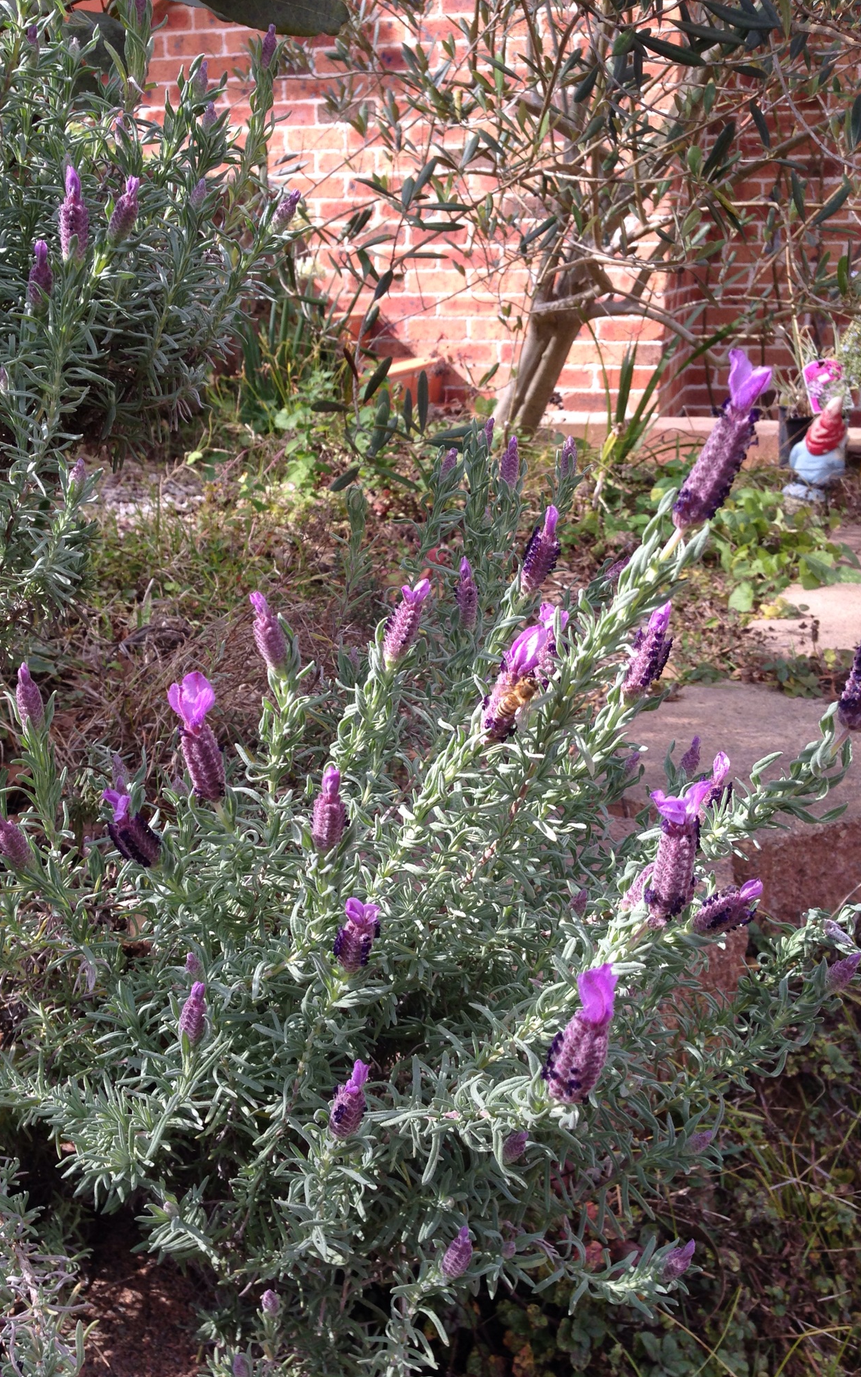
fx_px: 1351
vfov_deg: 54.0
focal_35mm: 36
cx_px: 362
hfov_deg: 35.3
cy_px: 705
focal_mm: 4.12
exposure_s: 1/382
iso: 50
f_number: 2.4
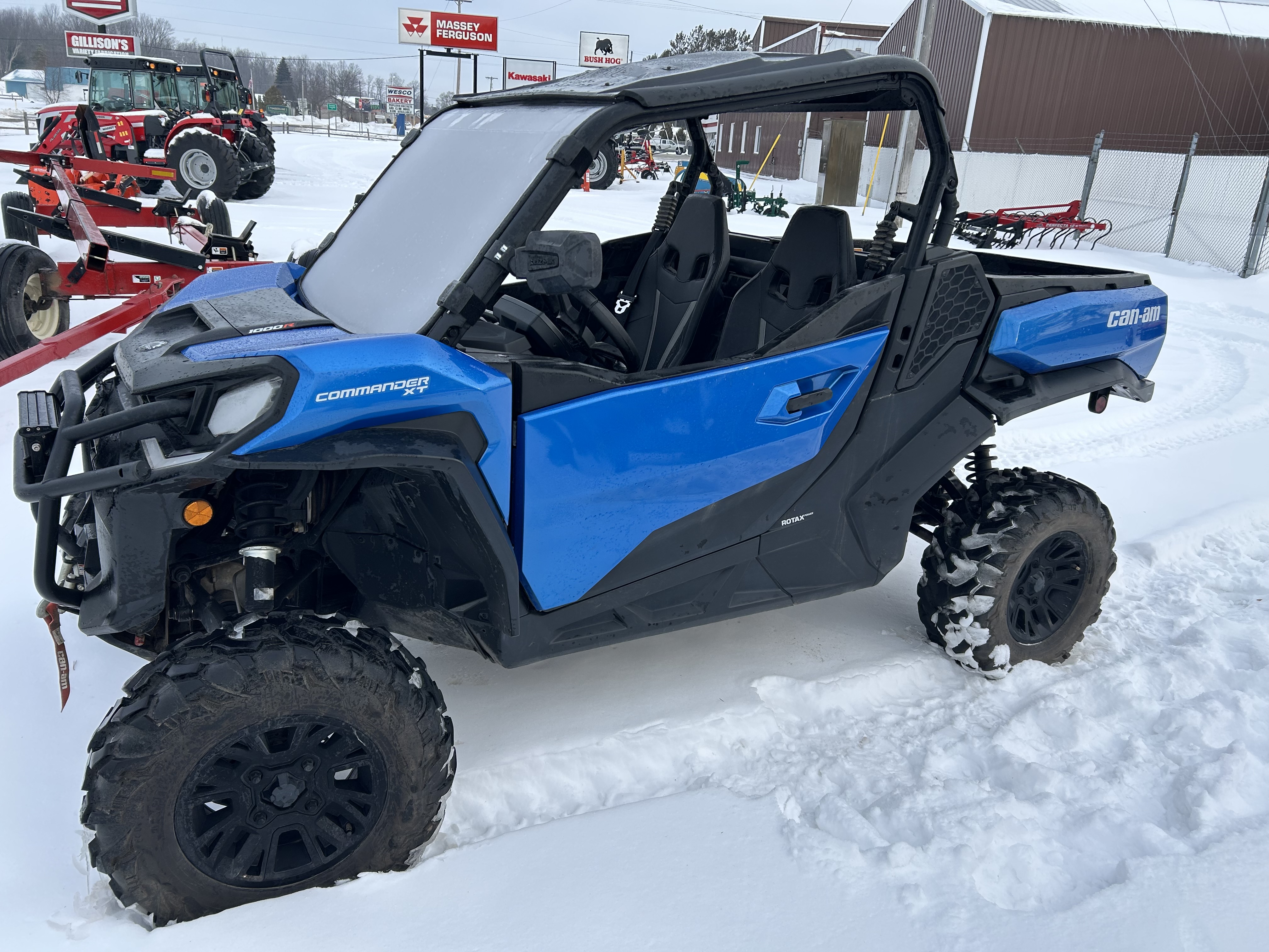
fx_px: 953
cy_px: 476
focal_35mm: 26
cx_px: 634
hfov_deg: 67.3
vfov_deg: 53.1
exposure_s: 1/1669
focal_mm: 5.7
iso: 50
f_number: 1.5
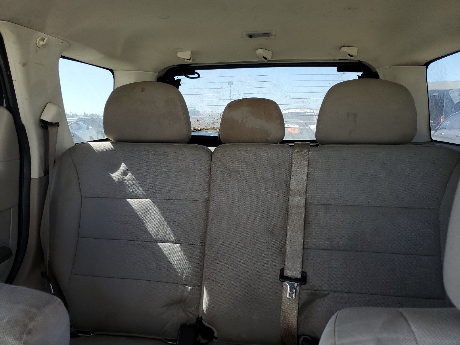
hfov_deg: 67.3
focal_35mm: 26
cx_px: 230
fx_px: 346
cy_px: 172
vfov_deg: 53.1
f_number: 1.5
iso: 50
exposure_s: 1/217
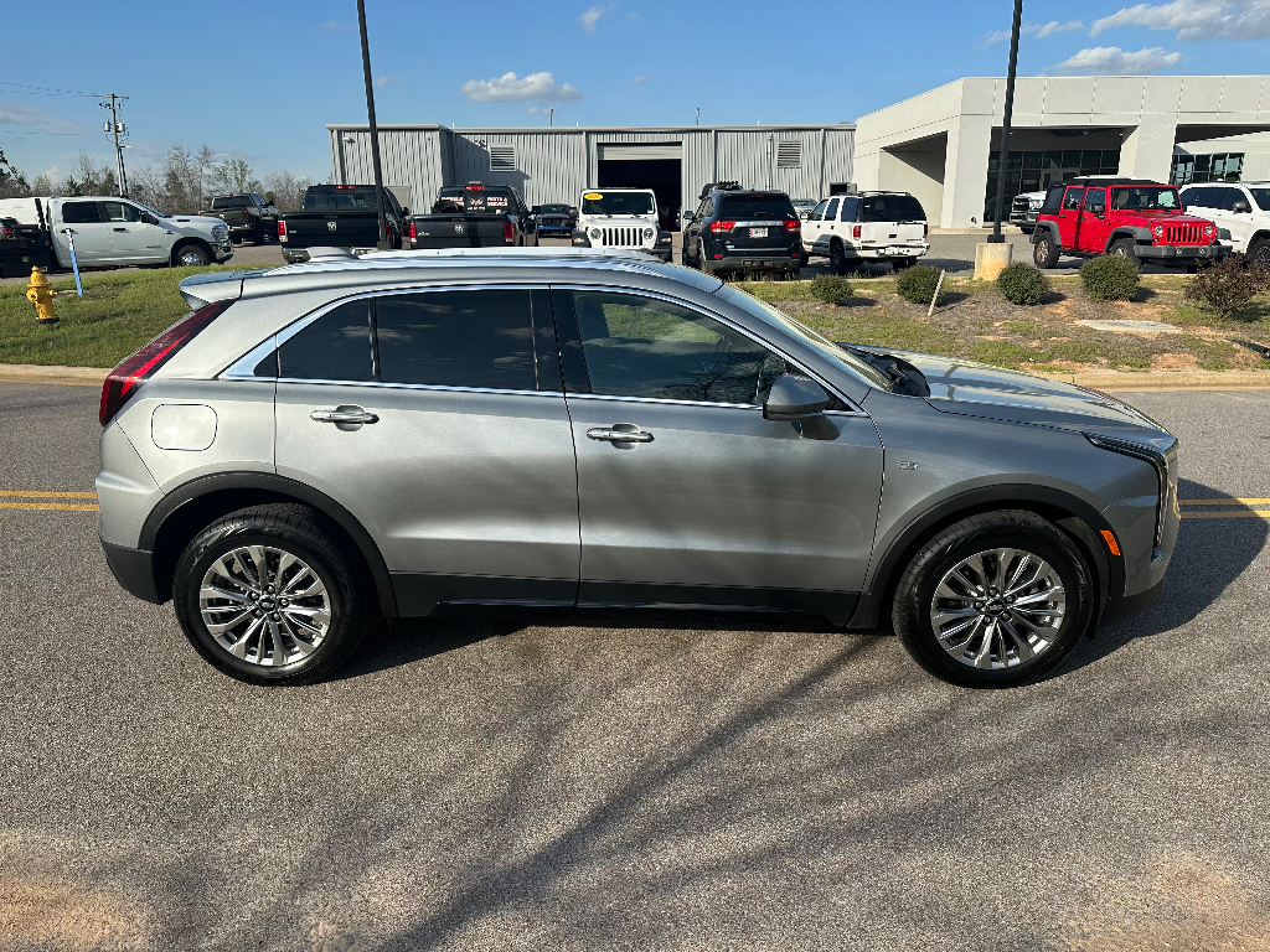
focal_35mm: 24
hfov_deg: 71.6
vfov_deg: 56.8
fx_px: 881
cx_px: 635
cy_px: 476
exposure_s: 1/3597
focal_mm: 6.86
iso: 80
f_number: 1.78
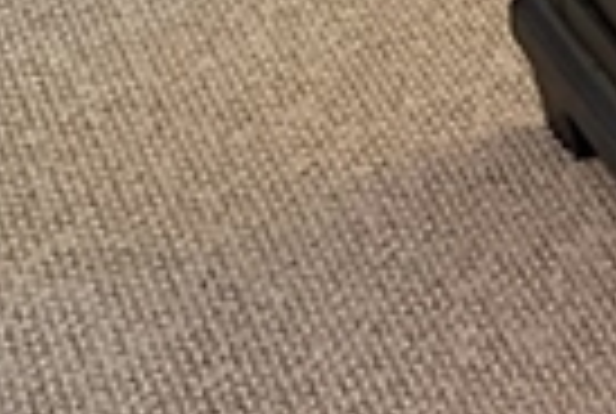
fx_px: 3190
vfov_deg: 7.0
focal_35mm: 186
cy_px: -603
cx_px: 1839
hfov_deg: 9.0
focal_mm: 6.86
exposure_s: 1/40
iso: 800
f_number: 1.78
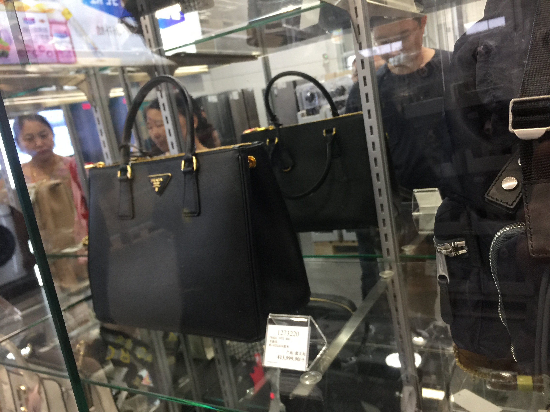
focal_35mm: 29
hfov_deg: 61.7
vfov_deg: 48.2
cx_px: 275
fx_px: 461
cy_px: 206
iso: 80
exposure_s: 1/33
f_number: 2.2
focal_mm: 4.15
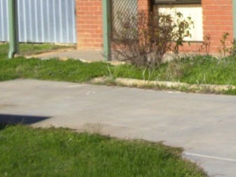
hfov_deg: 18.2
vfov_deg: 13.8
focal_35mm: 104
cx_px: 261
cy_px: -32
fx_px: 709
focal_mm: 6
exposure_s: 1/640
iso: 80
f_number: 4.8
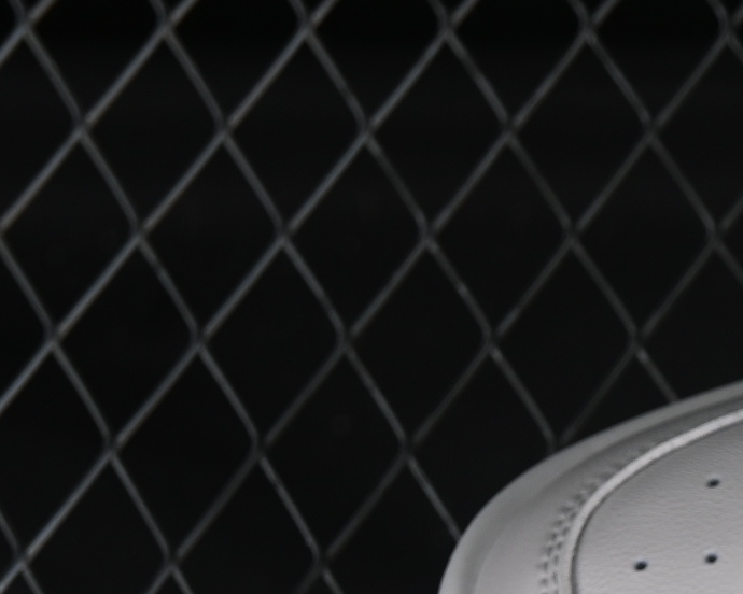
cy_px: 880
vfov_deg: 5.4
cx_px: 1490
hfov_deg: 6.6
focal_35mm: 284
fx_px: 6245
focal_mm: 50
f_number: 7.1
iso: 160
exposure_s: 1/100
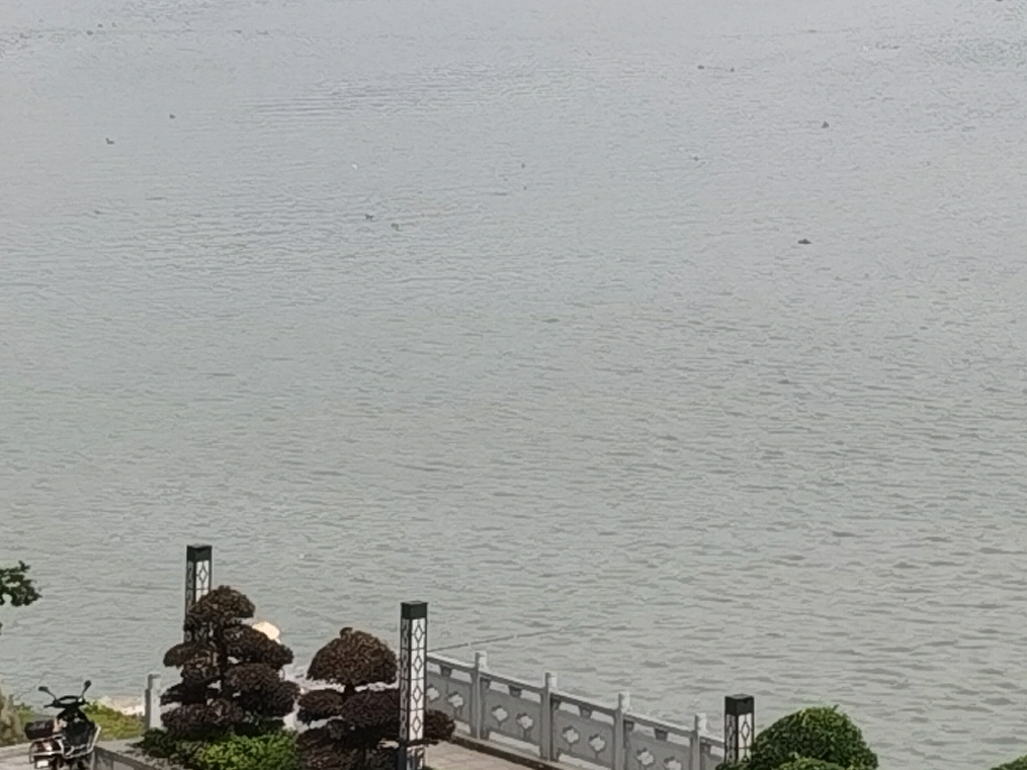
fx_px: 4479
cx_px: 1641
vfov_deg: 9.6
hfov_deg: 12.3
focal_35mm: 151
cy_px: -298
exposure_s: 1/3425
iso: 50
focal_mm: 5.56
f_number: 1.6
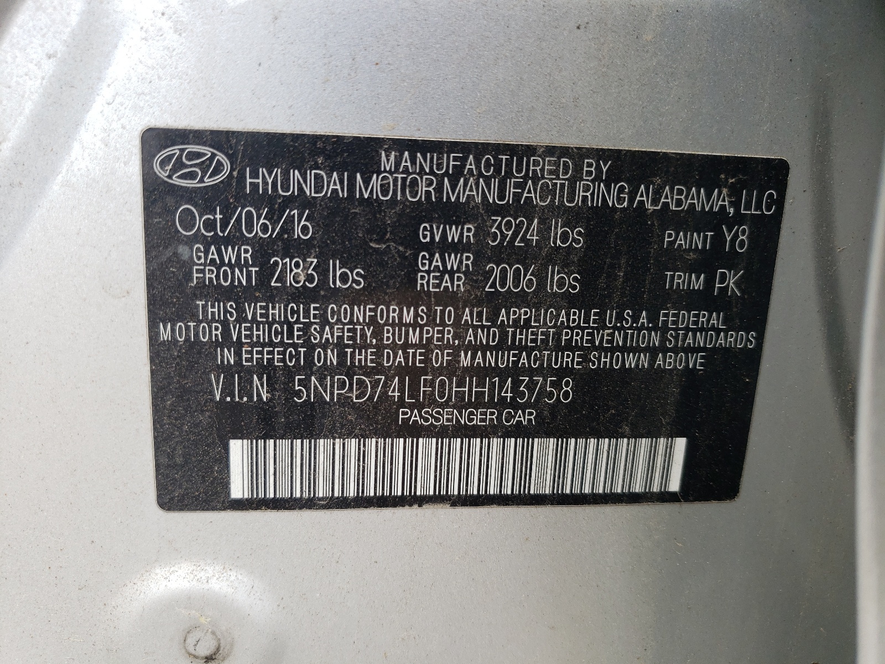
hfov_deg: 67.3
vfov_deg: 53.1
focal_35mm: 26
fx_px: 665
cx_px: 442
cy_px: 332
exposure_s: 1/370
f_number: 1.5
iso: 50
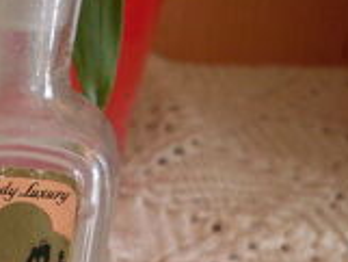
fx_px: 1137
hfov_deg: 16.8
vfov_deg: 13.0
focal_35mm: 113
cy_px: 258
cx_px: -39
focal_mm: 6.3
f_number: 2.8
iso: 120
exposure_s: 1/60
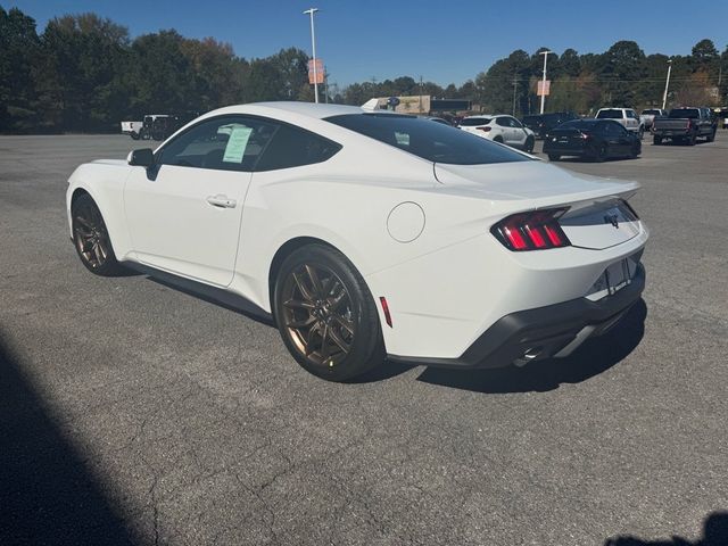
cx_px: 364
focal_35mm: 24
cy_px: 273
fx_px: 505
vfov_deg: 56.8
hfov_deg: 71.6
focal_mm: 6.76
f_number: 1.78
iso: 64
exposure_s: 1/12346
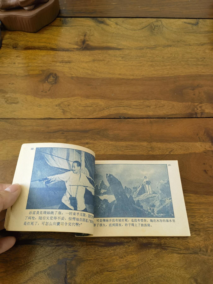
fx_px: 222
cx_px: 106
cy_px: 142
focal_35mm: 27
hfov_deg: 51.4
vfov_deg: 65.3
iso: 200
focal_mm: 6.67
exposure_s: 1/120
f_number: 1.9
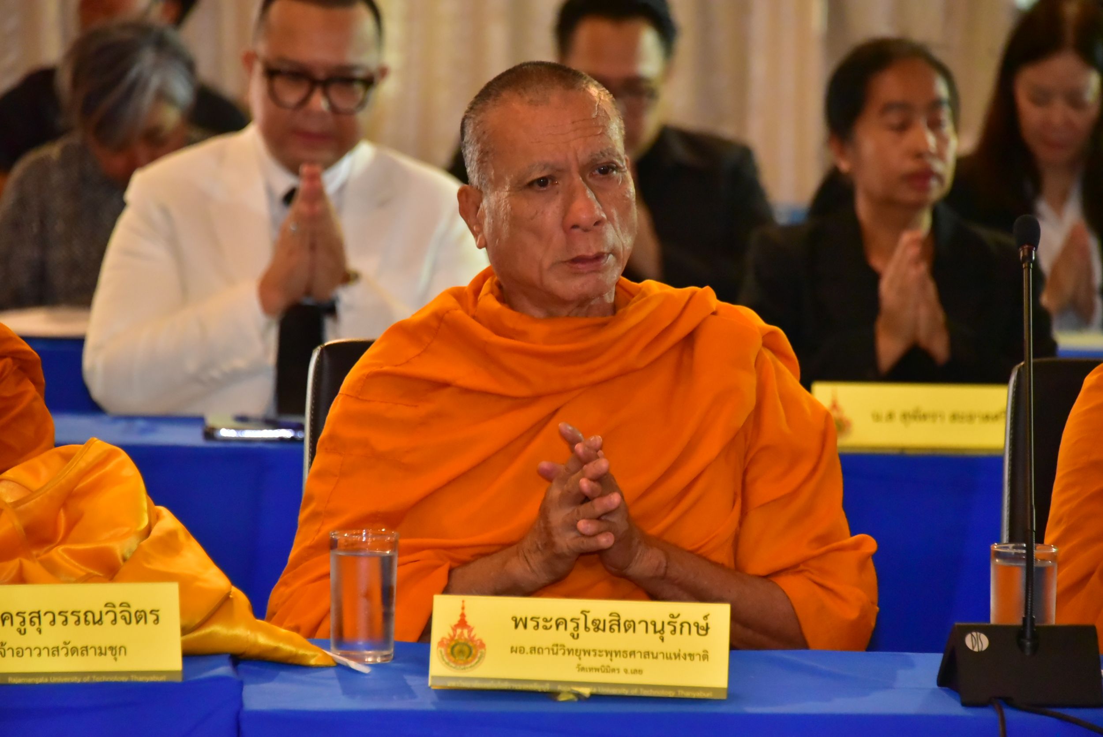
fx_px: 7049
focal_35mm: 230
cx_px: 552
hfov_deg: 8.9
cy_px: 368
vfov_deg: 6.0
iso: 10000
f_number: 6.3
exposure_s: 1/200
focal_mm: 230
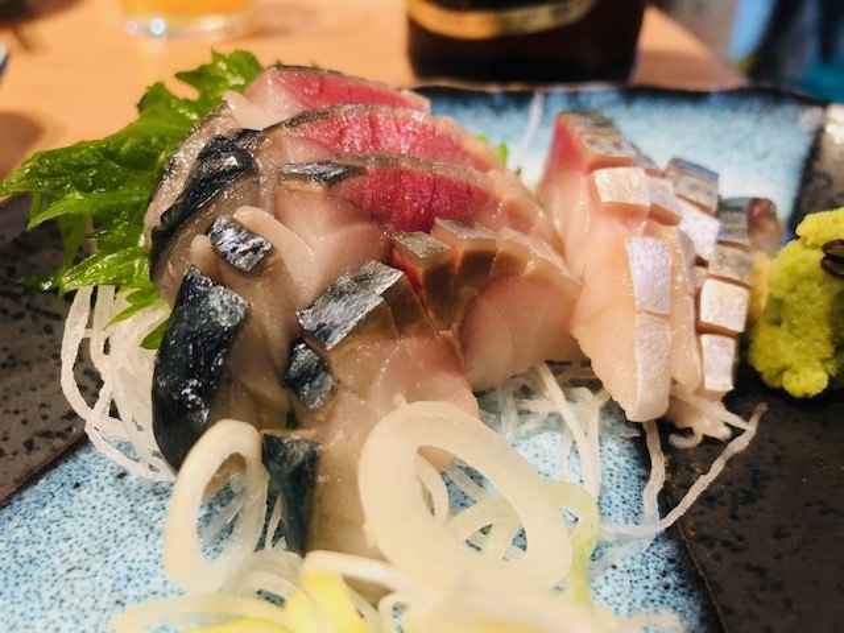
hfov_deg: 63.4
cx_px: 422
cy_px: 316
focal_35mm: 28
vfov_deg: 49.7
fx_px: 683
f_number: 1.8
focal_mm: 4
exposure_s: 1/17
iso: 80
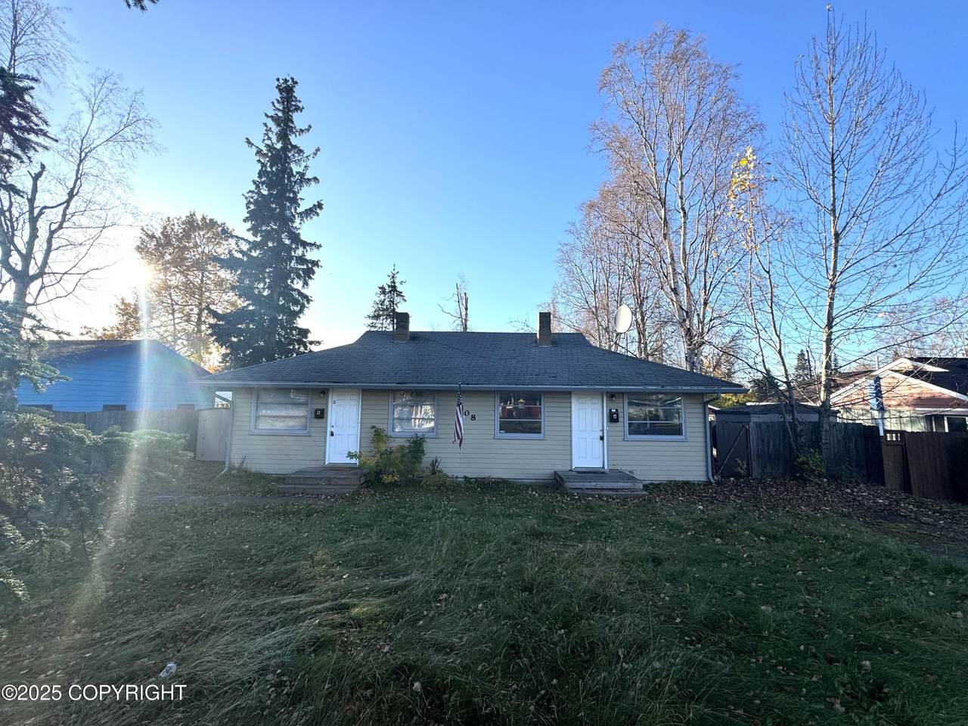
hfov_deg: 102.1
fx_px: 391
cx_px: 484
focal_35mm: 14
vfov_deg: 85.7
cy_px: 363
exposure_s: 1/1020
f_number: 2.2
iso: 50
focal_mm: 2.22
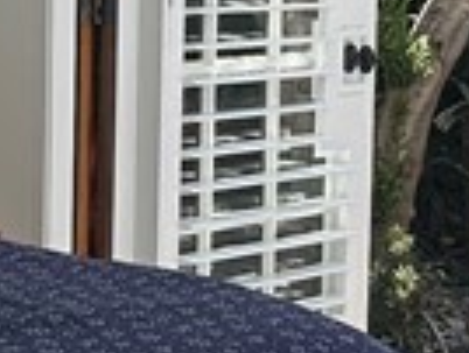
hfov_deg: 10.0
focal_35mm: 198
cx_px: 242
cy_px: 108
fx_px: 2687
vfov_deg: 7.5
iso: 50
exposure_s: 1/748
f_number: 1.5
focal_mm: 5.7
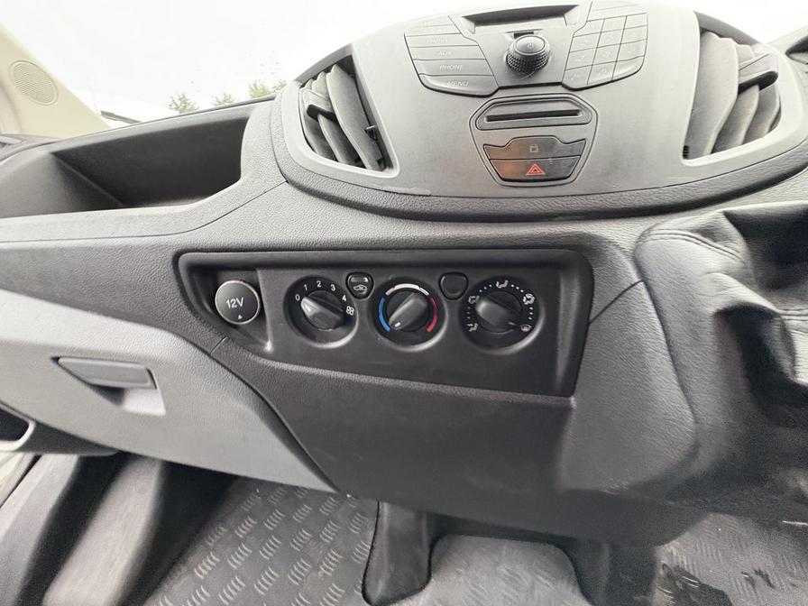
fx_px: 327
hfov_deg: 102.1
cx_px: 404
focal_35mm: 14
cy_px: 303
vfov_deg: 85.7
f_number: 2.2
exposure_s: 1/60
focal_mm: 2.22
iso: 800
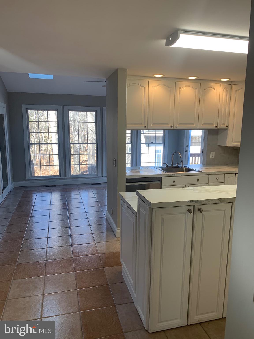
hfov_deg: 53.1
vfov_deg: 67.3
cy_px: 170
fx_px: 254
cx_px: 127
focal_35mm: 26
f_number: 1.8
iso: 50
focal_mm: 4.25
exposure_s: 1/120
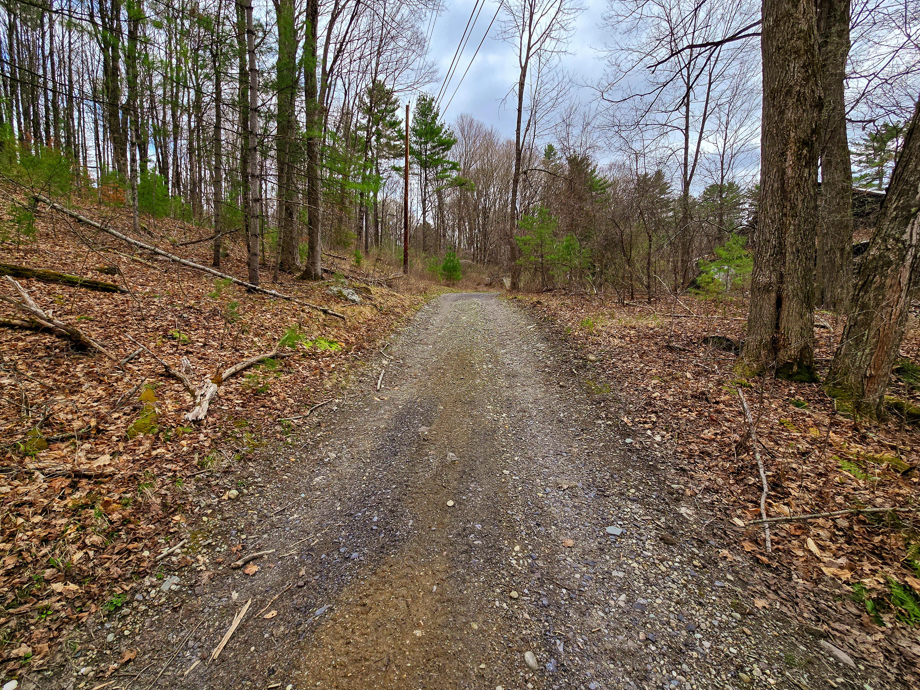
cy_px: 338
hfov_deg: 101.9
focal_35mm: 14
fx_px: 372
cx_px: 427
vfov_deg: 85.7
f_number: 2.2
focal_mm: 2.2
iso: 50
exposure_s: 1/1250
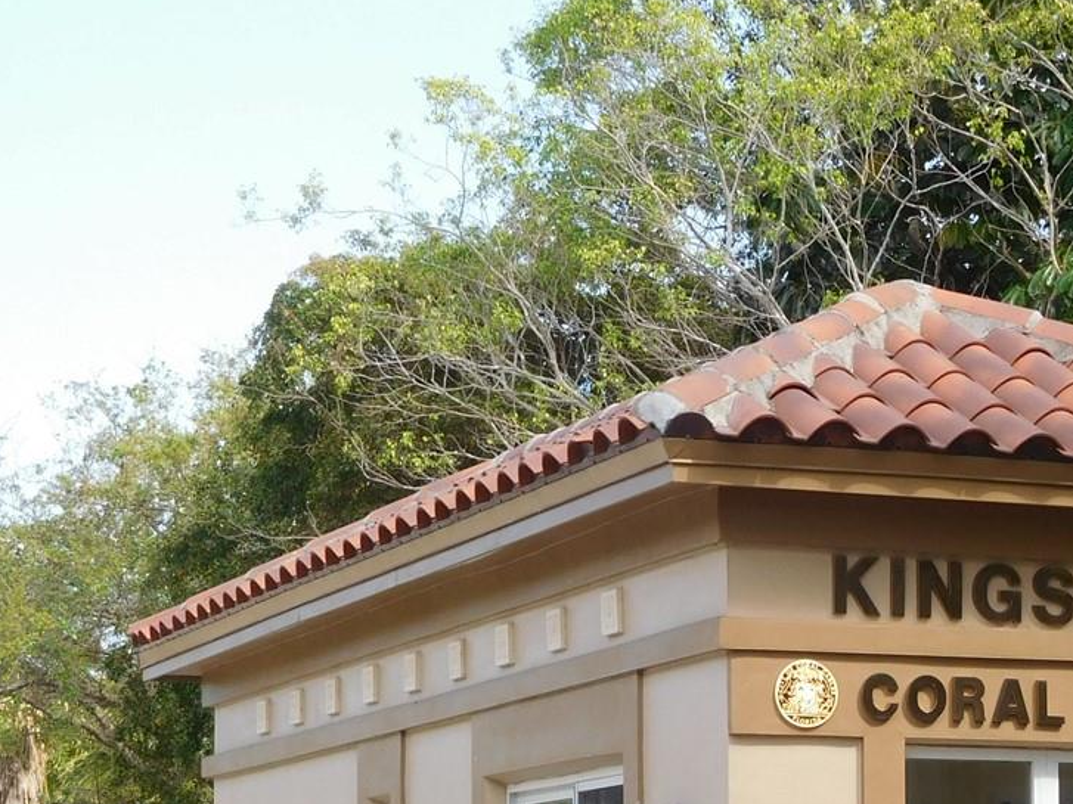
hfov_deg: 17.7
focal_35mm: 110
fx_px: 3409
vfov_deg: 13.2
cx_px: 894
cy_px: 834
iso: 125
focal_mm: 8.9
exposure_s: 1/250
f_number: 4.1
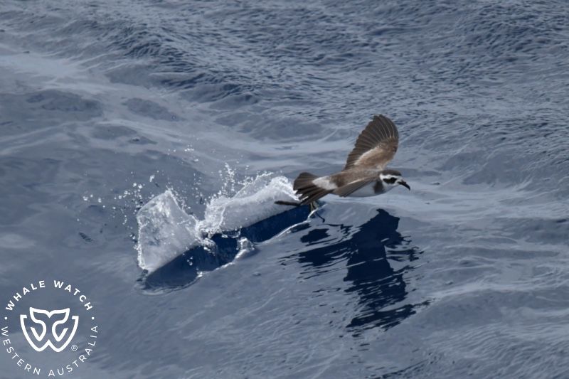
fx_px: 9481
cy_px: 190
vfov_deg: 2.3
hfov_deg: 3.4
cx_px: 284
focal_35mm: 600
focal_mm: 600
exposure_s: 1/8000
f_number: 6.3
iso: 1250
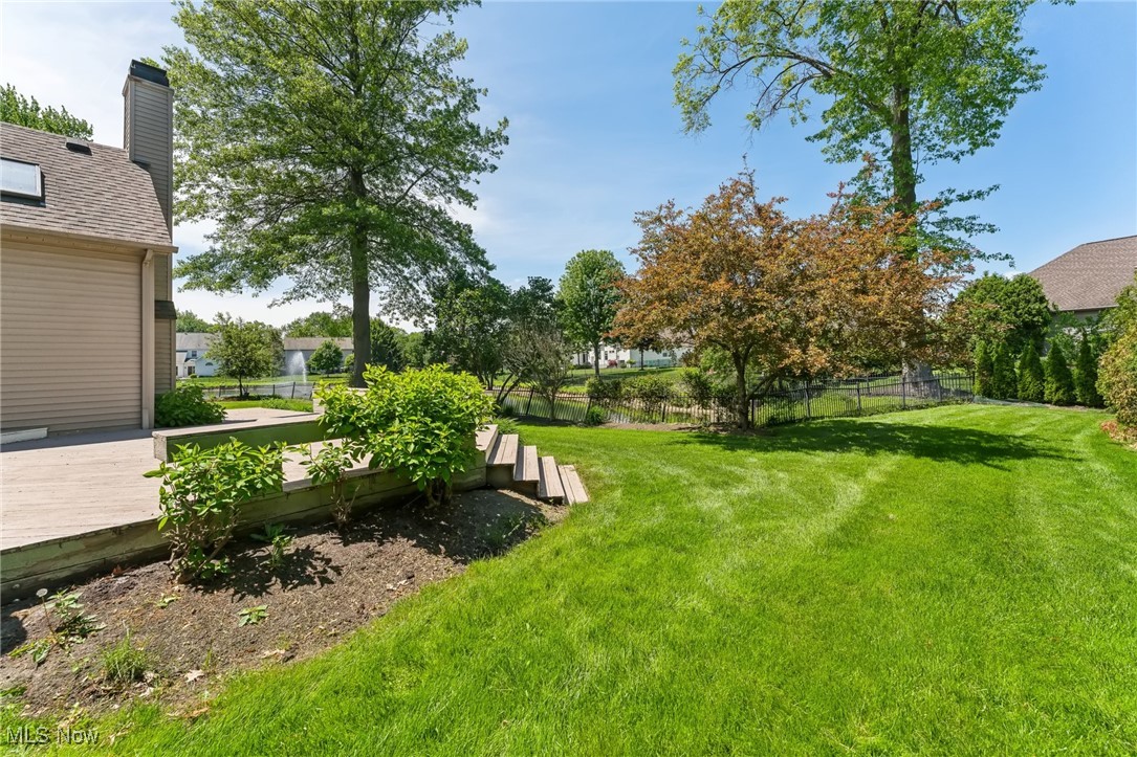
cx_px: 568
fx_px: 442
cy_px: 378
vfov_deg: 81.2
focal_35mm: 14
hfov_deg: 104.3
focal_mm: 14
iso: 640
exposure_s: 1/1250
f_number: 8
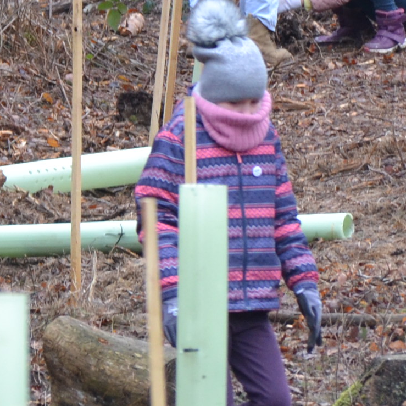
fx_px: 13057
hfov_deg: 1.8
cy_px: -42
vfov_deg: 1.8
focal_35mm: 984
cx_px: 10
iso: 800
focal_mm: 165
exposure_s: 1/125
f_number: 6
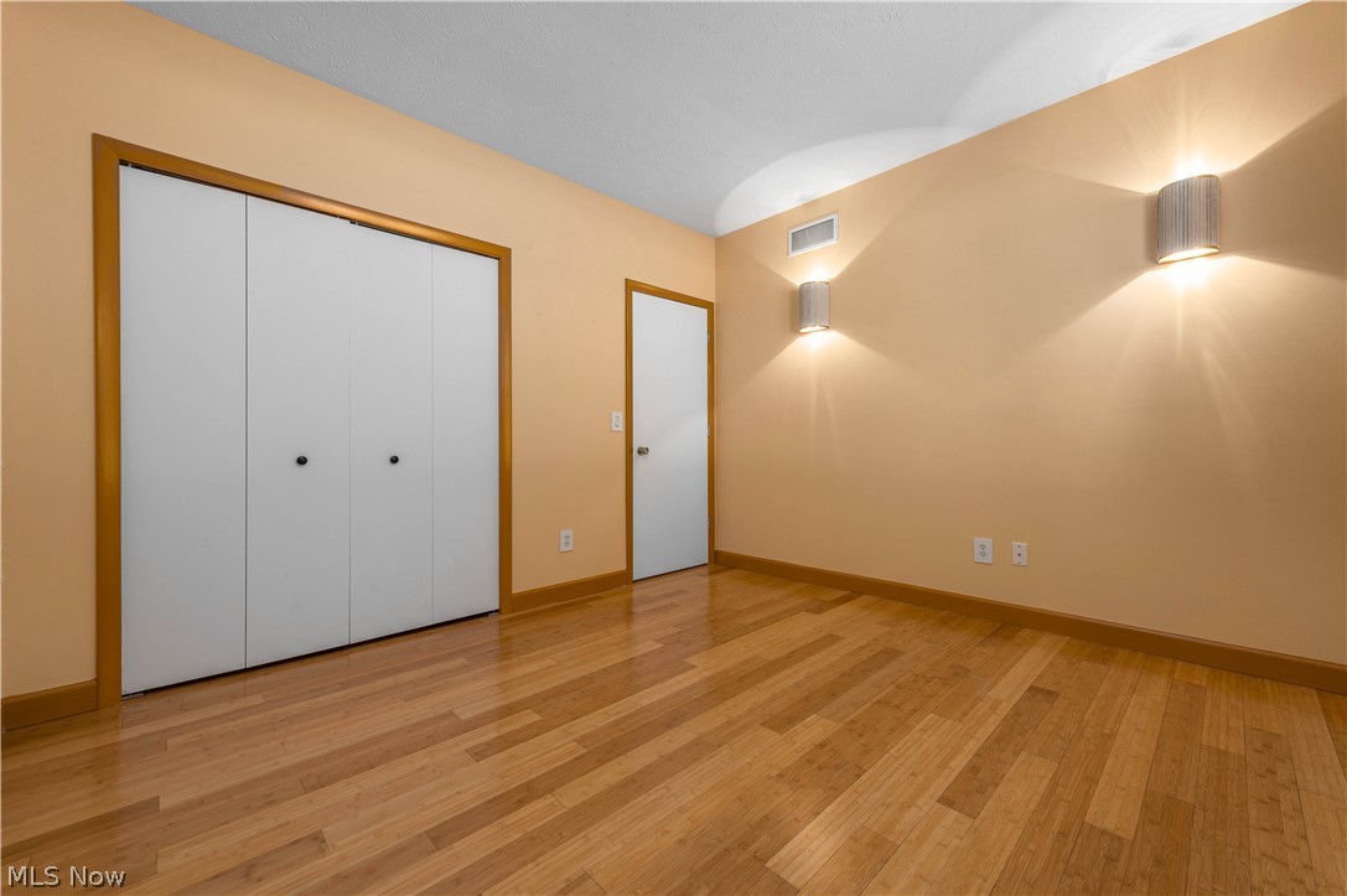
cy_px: 448
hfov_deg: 104.3
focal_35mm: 14
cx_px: 674
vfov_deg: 81.1
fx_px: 523
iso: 200
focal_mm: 14
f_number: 9
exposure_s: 1/60
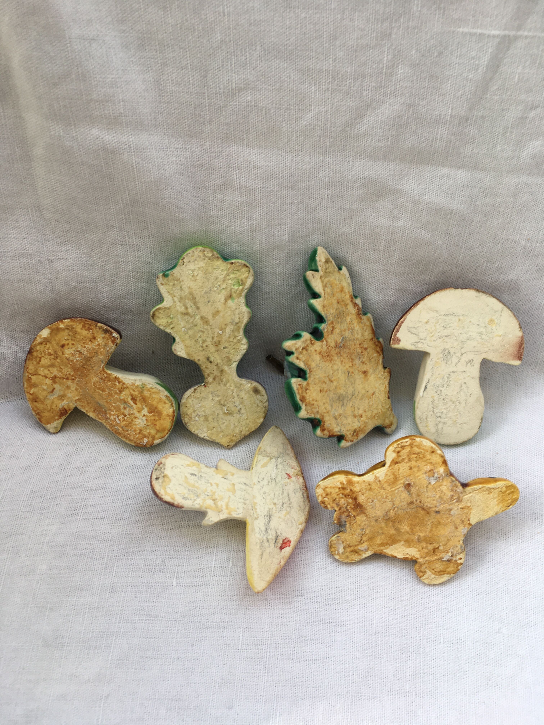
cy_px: 362
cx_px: 272
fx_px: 608
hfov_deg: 48.2
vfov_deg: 61.7
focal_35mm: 29
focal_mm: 4.15
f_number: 2.2
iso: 25
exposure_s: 1/100
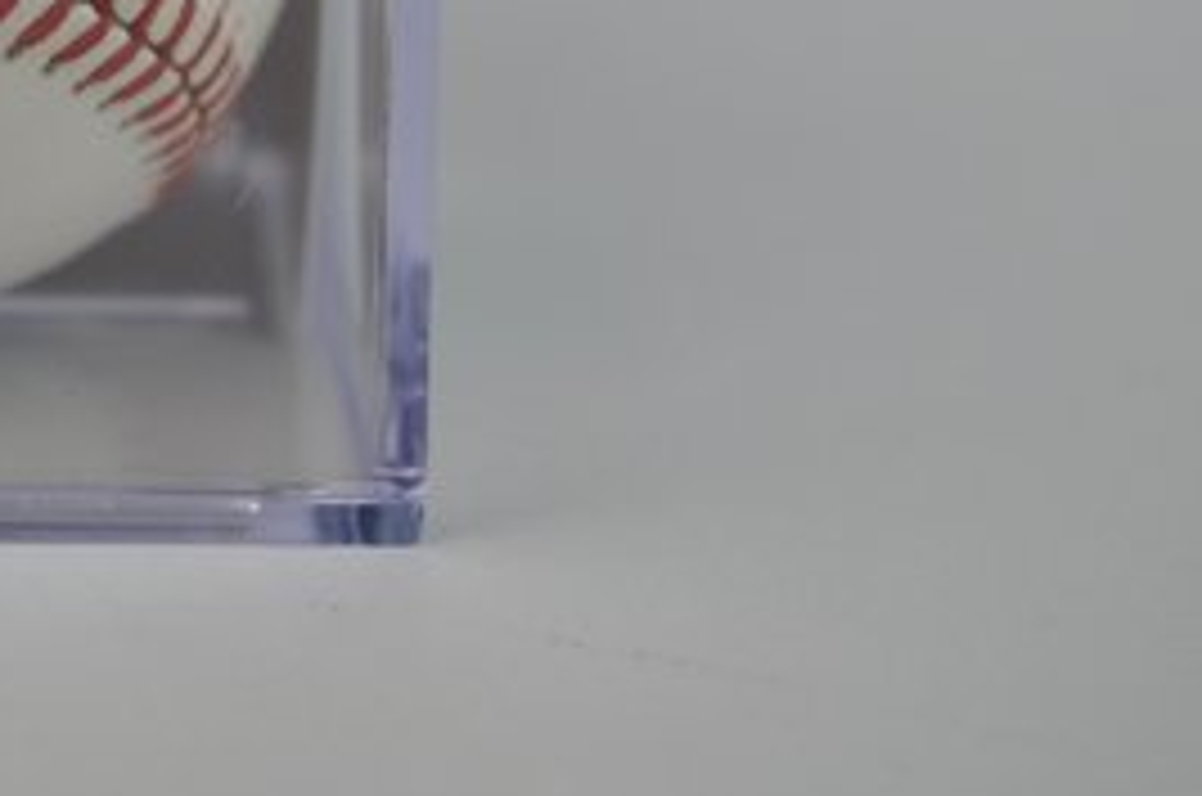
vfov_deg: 8.5
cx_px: -221
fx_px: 5333
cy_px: -124
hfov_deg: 12.6
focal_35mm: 160
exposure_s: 1/80
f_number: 4
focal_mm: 40
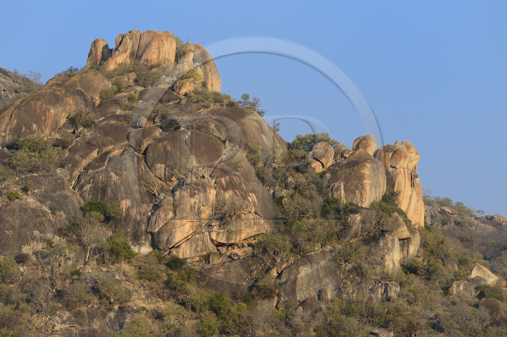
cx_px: 254
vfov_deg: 5.1
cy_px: 168
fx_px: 3799
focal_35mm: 270
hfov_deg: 7.6
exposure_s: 1/400
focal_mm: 270
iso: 400
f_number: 9
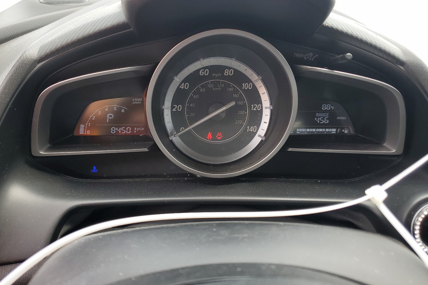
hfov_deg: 63.6
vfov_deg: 44.9
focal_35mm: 29
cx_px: 201
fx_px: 345
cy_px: 134
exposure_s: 1/303
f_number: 1.5
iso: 50
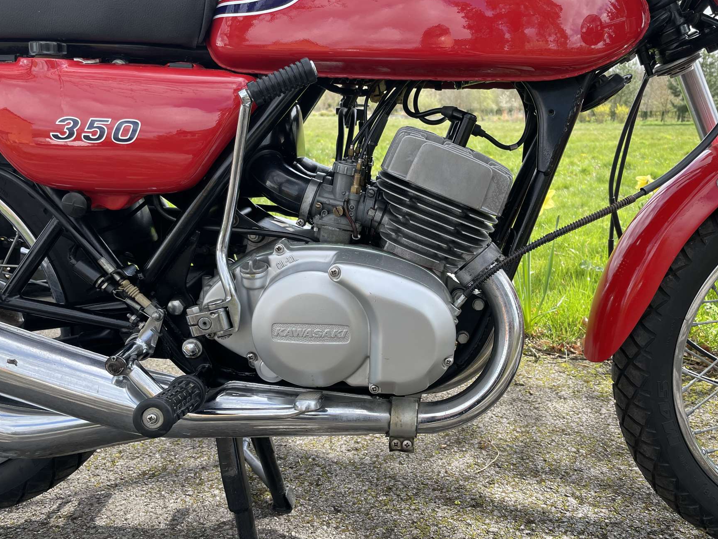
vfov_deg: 46.8
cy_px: 262
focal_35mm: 30
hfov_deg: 59.7
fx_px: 622
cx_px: 411
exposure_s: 1/812
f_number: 1.6
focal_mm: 4.2
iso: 32
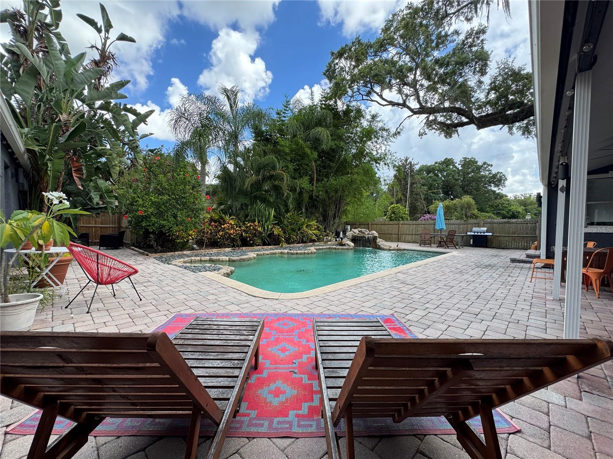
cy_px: 230
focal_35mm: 14
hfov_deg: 102.1
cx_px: 306
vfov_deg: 85.7
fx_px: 248
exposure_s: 1/306
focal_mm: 2.22
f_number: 2.2
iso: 40
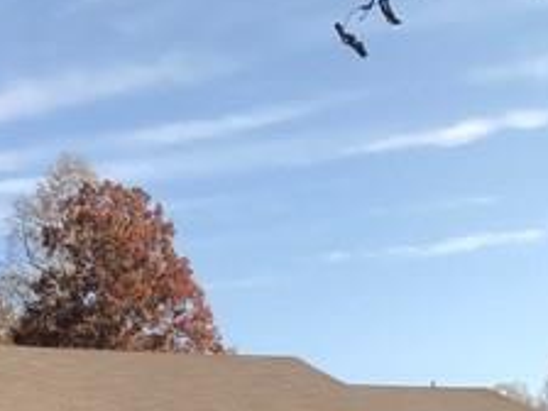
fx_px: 1266
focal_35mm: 80
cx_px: 56
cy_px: 570
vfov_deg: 17.1
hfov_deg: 23.8
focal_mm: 3.99
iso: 20
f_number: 1.8
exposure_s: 1/1597
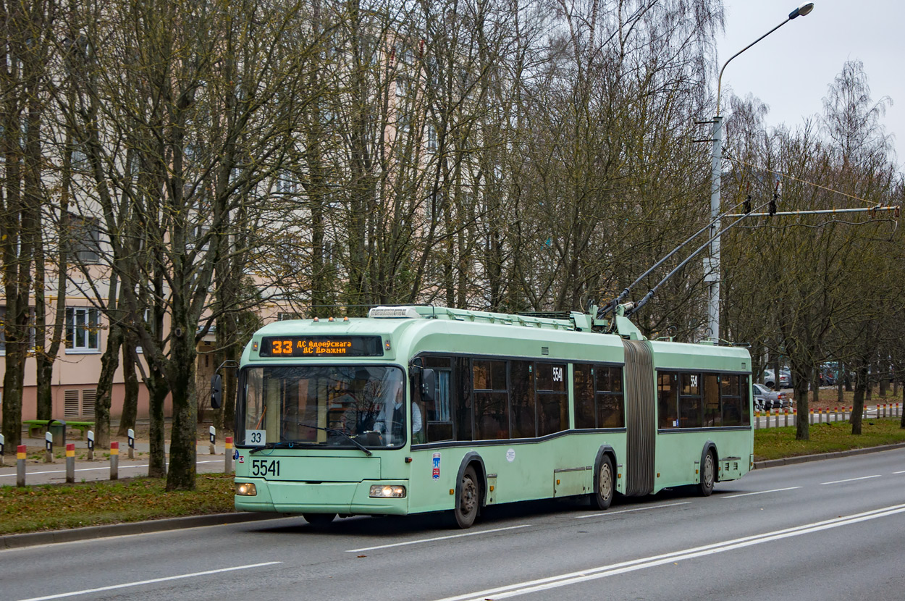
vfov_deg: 18.1
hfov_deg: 27.0
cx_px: 452
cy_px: 300
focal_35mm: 75
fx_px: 1883
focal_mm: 50
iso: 250
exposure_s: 1/250
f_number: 5.6
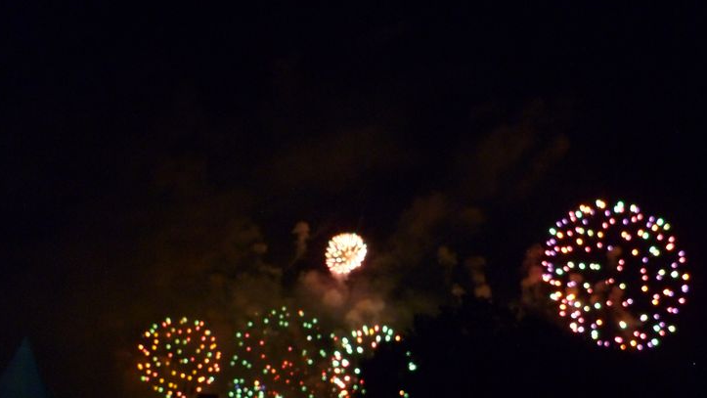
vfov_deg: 25.4
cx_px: 382
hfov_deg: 43.7
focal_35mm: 47
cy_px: 239
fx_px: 881
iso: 400
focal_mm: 7
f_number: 3.2
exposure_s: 1/30
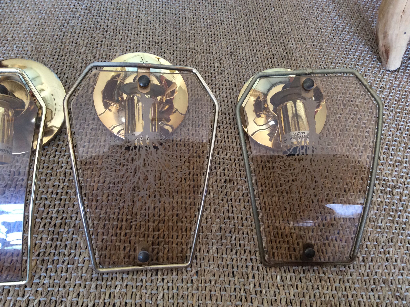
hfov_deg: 55.4
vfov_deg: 42.9
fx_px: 391
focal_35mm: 33
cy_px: 153
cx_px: 208
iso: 125
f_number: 2.4
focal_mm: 3.3
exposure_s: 1/25
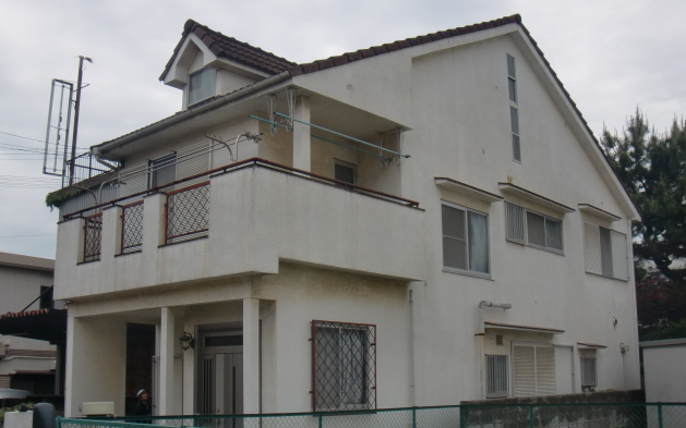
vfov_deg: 31.2
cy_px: 245
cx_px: 345
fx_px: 766
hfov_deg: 48.2
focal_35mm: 41
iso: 64
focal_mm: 6.66
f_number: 3.9
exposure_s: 1/500
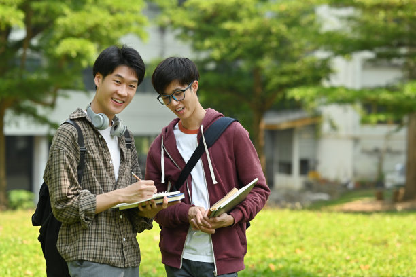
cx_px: 208
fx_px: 982
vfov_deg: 16.1
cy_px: 138
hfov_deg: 23.9
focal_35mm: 85
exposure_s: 1/1600
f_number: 2.8
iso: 200
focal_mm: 85
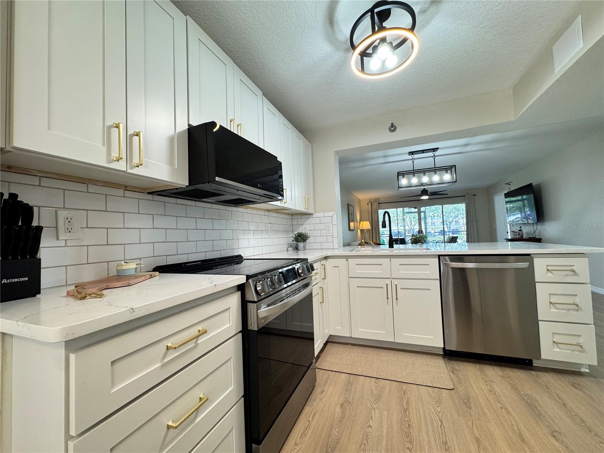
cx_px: 302
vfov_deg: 85.7
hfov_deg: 102.1
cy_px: 226
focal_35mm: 14
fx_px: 244
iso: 200
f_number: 2.2
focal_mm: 2.22
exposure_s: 1/120
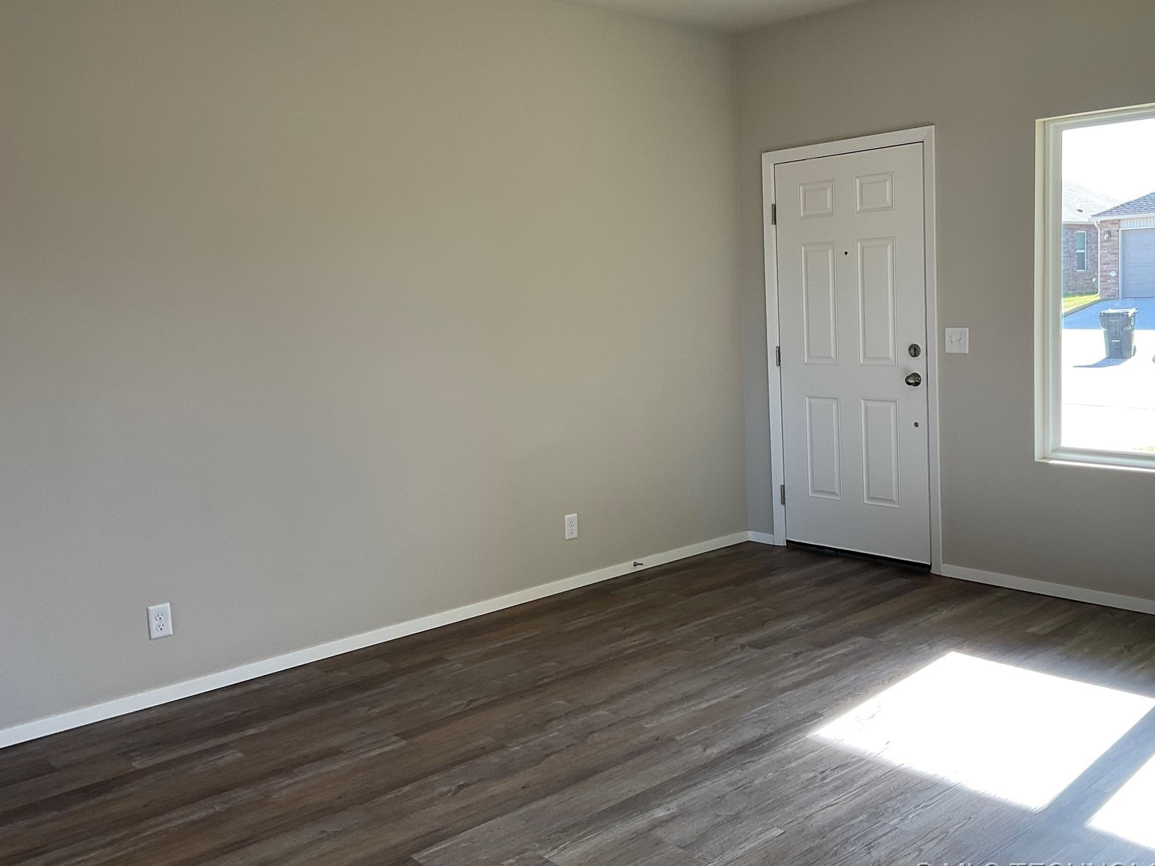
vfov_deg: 41.7
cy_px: 396
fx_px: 1134
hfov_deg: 53.7
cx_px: 669
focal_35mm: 34
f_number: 1.8
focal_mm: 3
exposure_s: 1/120
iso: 40
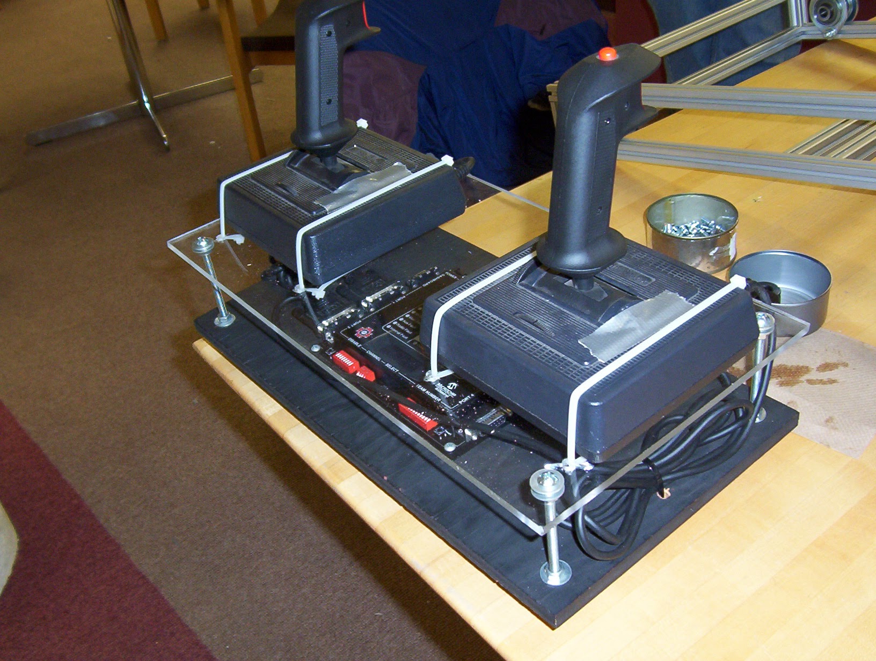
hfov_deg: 51.2
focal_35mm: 36
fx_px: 913
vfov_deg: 39.8
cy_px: 330
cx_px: 438
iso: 140
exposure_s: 1/30
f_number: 2.76
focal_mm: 5.54
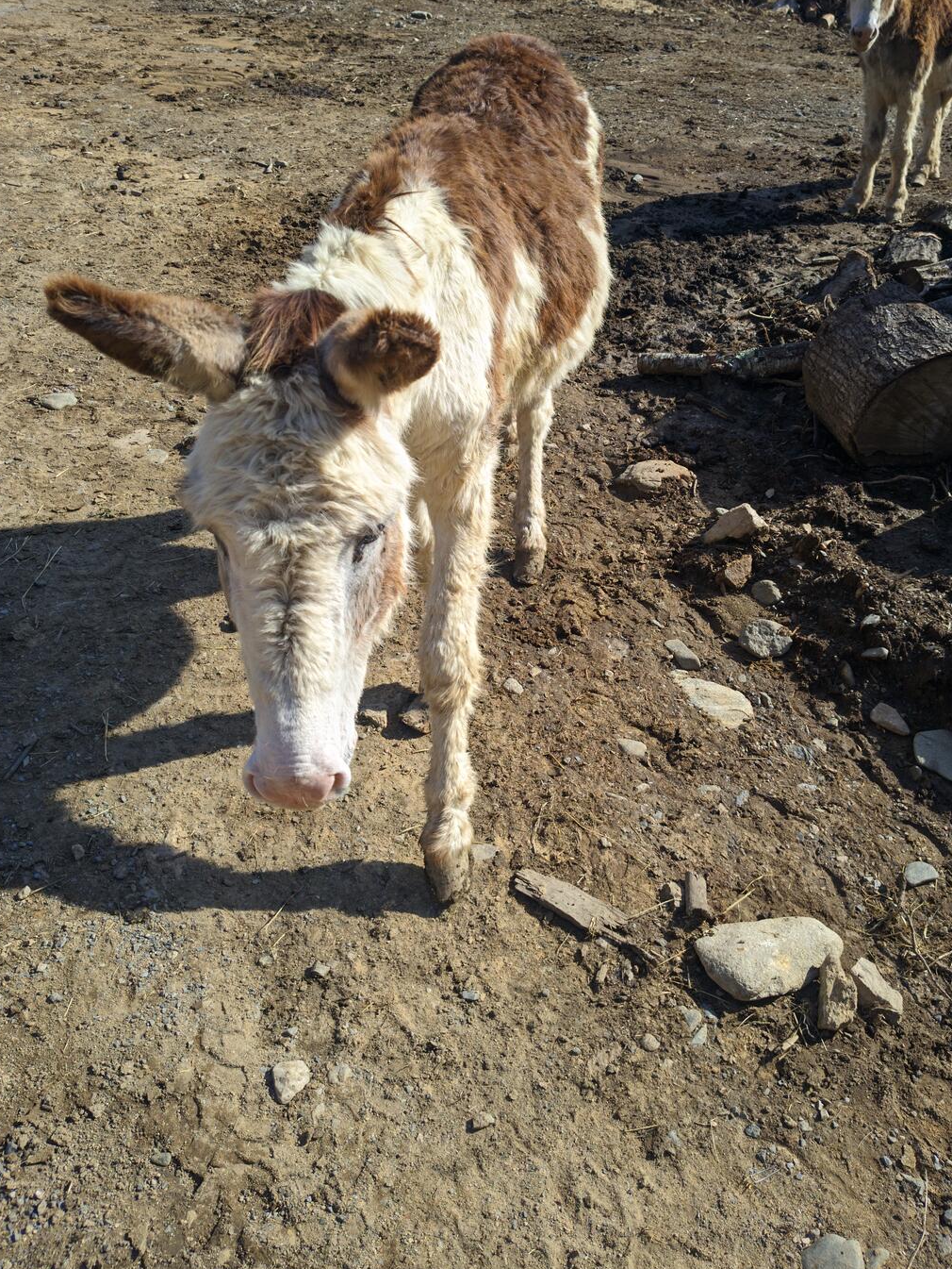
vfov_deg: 63.0
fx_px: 1026
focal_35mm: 28
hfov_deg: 49.6
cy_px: 527
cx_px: 552
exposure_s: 1/2000
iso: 88
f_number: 1.8
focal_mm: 5.56
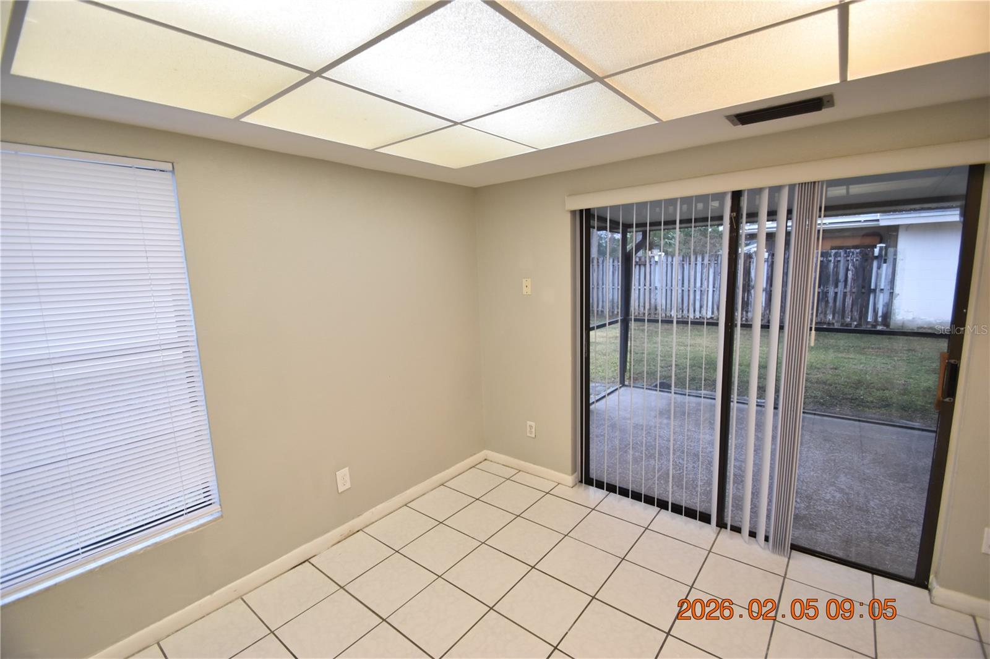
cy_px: 330
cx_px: 495
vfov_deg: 77.3
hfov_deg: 100.4
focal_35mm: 15
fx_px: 412
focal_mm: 10
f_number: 3.5
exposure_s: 1/250
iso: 800
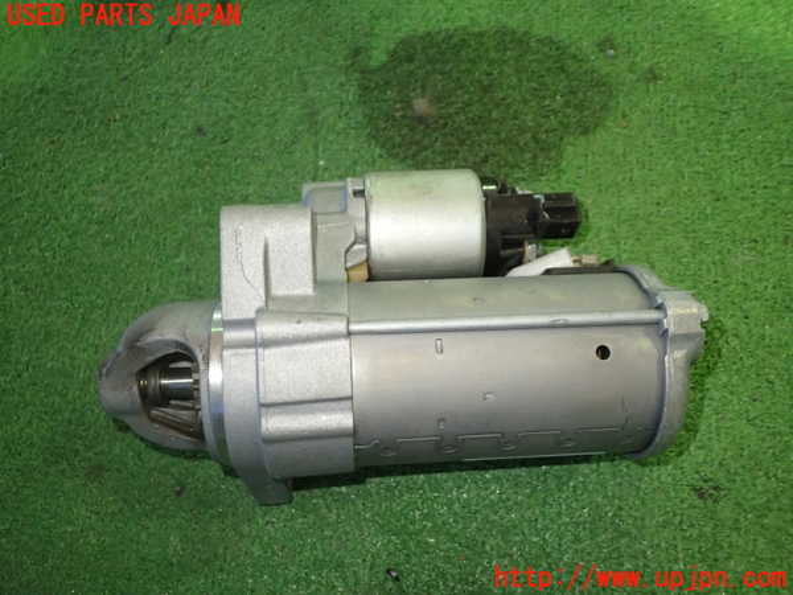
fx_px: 687
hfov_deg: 60.0
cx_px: 396
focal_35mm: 30
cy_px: 298
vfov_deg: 46.8
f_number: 2.3
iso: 500
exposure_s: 1/30
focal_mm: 5.4
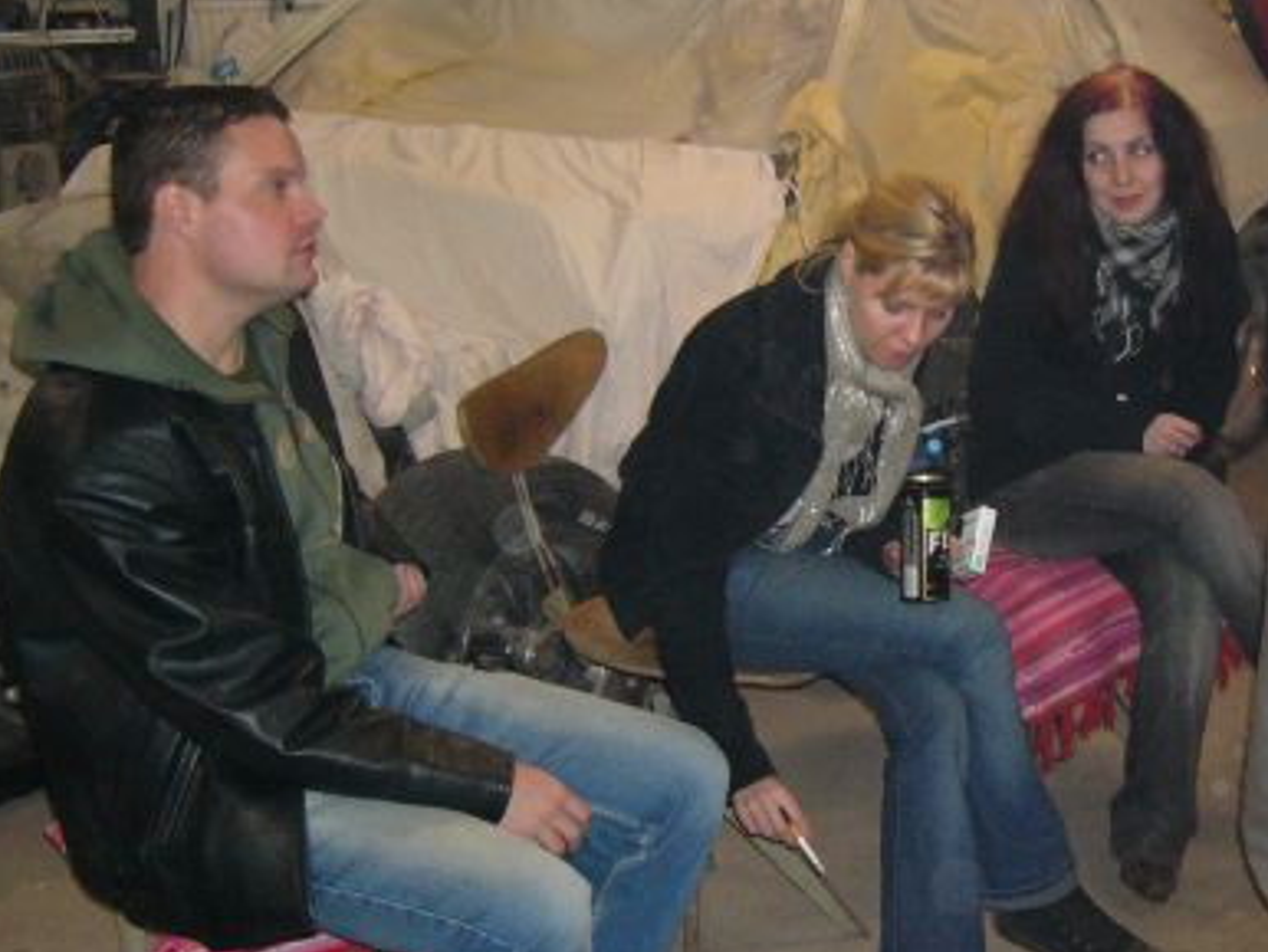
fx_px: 2126
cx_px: 854
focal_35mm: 58
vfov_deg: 25.3
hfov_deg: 32.9
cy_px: 496
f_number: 2.8
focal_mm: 5.8
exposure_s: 1/60
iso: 300
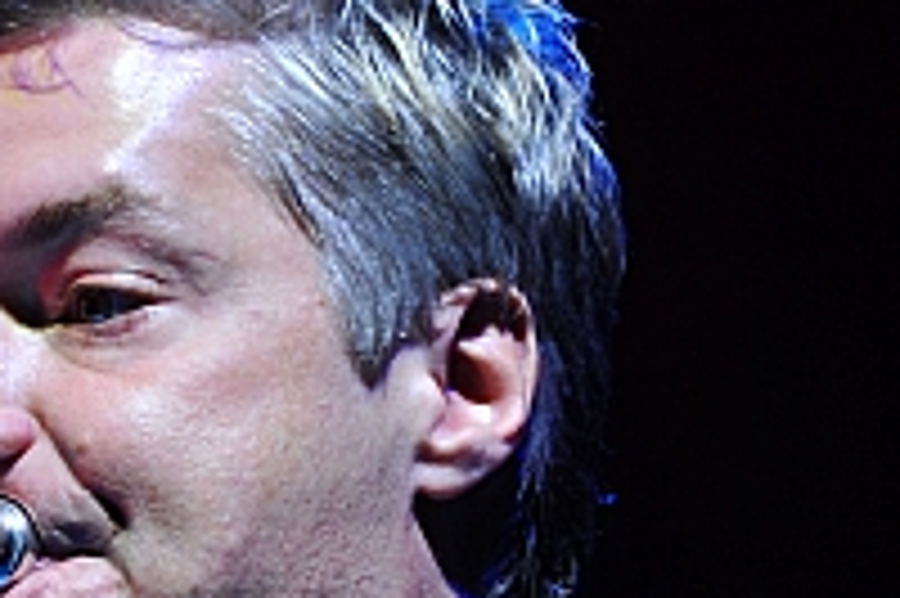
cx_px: -184
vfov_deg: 2.1
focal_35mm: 640
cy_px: 436
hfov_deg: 3.2
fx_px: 15986
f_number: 3.2
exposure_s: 1/100
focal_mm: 200
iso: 1250
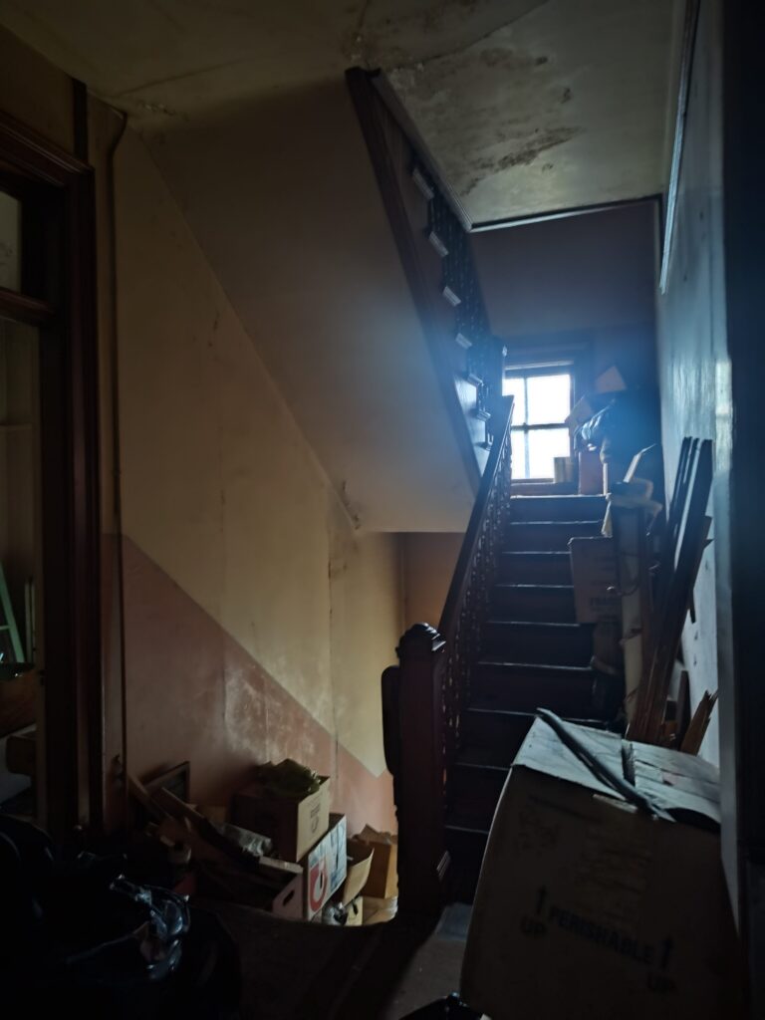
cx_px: 382
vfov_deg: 73.9
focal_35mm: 23
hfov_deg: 58.9
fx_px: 678
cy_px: 510
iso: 544
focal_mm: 5.56
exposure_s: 1/15.2
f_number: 1.8
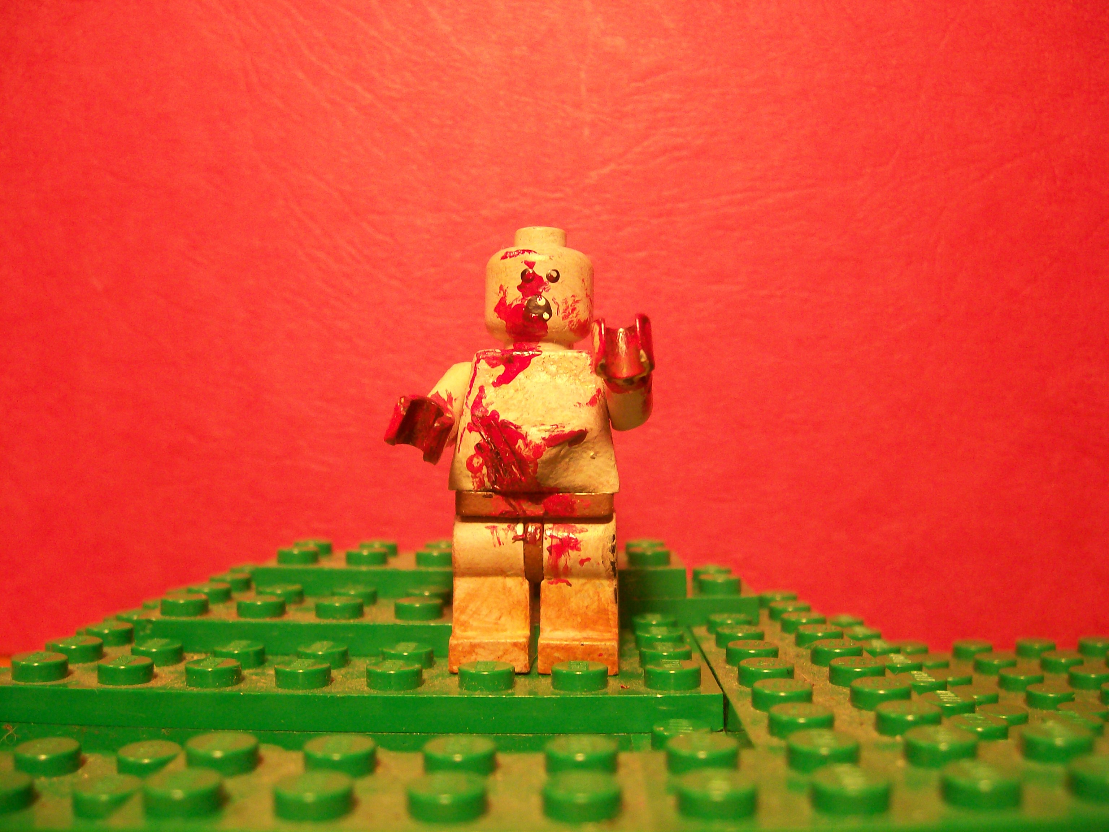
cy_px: 416
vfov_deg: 40.7
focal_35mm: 35
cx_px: 554
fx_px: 1121
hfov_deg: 52.6
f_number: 2.8
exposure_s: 1/23.6
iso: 160
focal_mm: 5.8
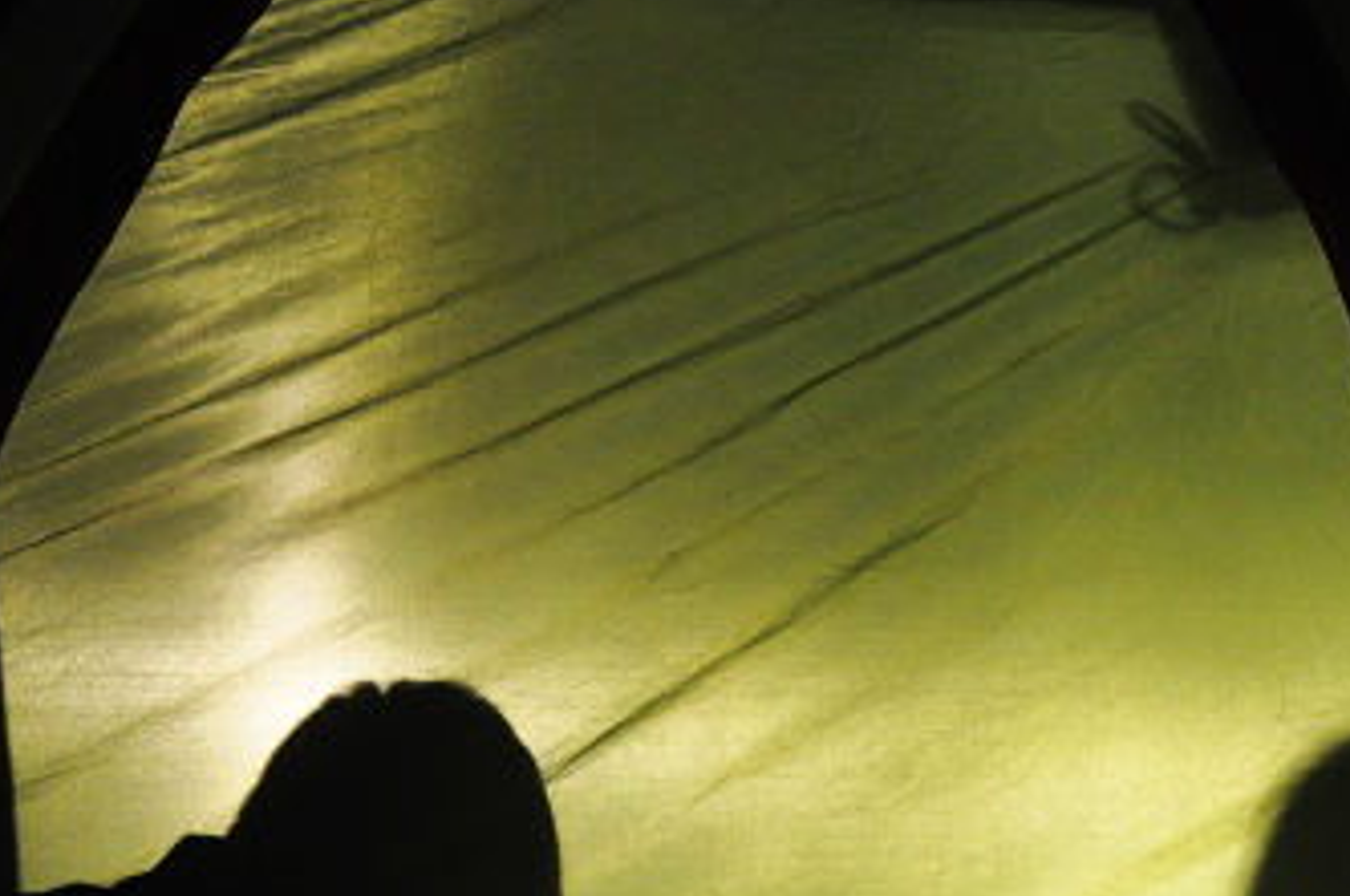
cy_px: 892
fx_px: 6049
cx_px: 1050
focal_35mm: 162
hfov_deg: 12.7
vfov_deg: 8.4
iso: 800
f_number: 4.5
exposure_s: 1/10
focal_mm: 35
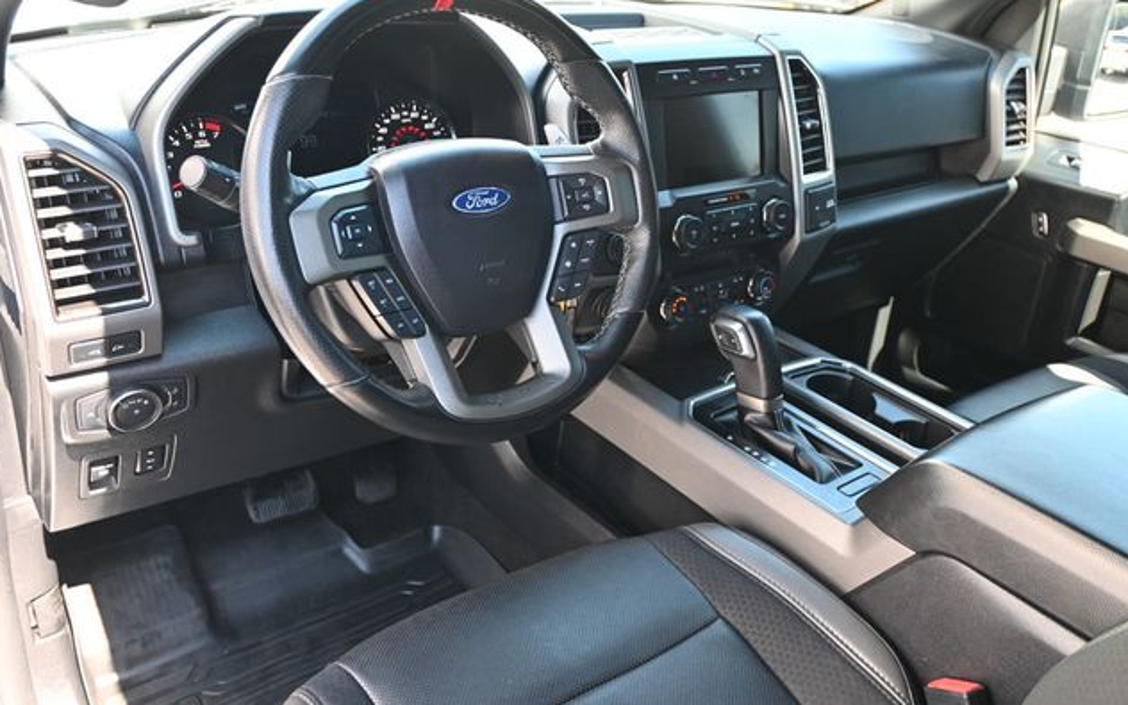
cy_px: 334
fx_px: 1000
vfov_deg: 38.8
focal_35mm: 33
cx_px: 559
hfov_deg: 58.9
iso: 800
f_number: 4
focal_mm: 21
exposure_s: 1/125
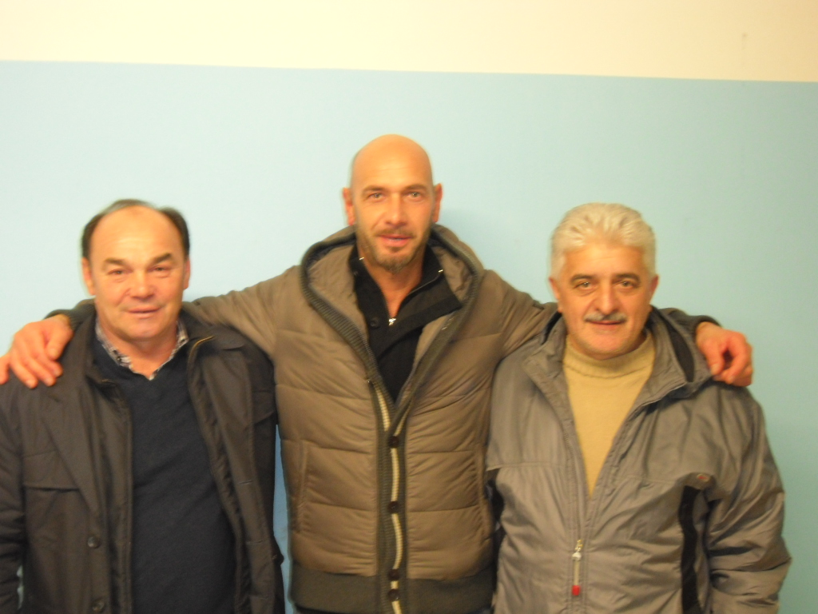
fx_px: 1111
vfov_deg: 30.9
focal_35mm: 47
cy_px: 307
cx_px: 409
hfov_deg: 40.4
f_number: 4.5
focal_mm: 8.46
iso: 400
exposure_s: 1/10
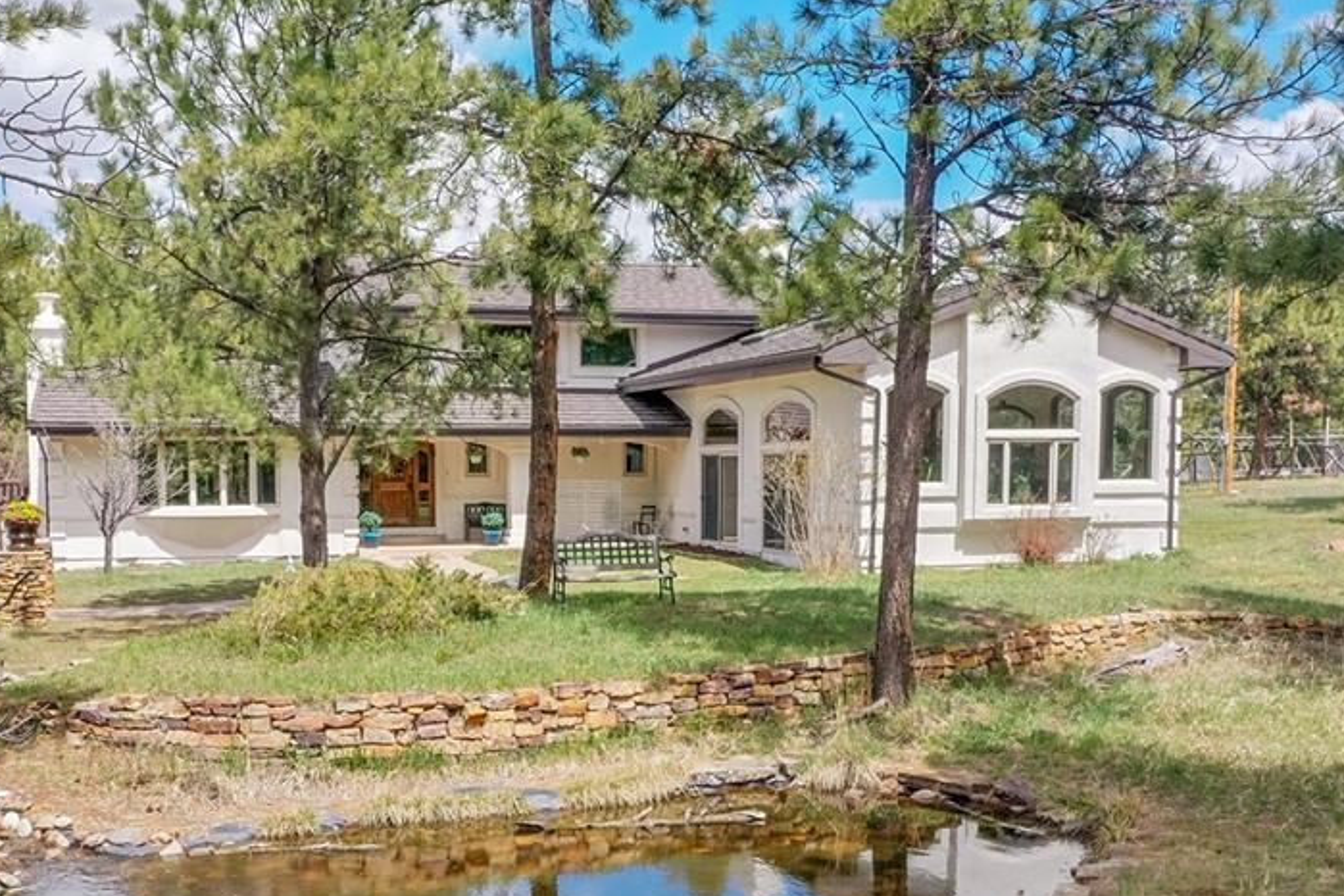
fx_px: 1531
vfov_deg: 32.3
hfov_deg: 47.2
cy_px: 623
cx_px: 560
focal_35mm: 41
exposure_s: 1/1250
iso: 800
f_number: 7.1
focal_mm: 10.26
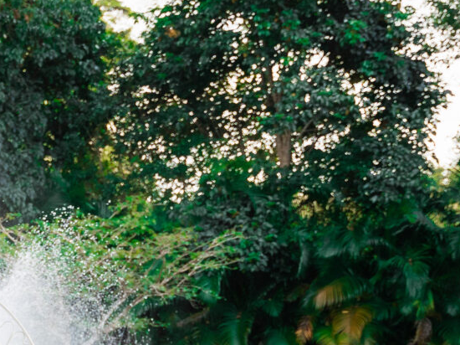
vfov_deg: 7.3
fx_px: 2635
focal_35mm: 198
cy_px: 551
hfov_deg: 9.7
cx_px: -218
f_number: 2.8
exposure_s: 1/250
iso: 500
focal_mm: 44.3
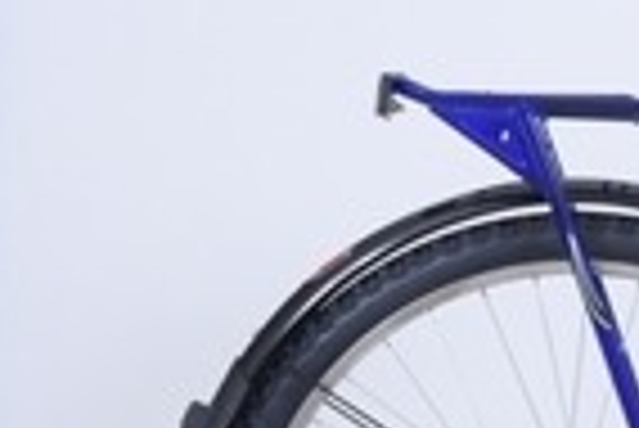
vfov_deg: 4.6
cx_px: 1107
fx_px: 5330
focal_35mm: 300
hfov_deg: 6.7
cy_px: 302
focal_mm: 85
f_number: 8
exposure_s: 1/160
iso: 100
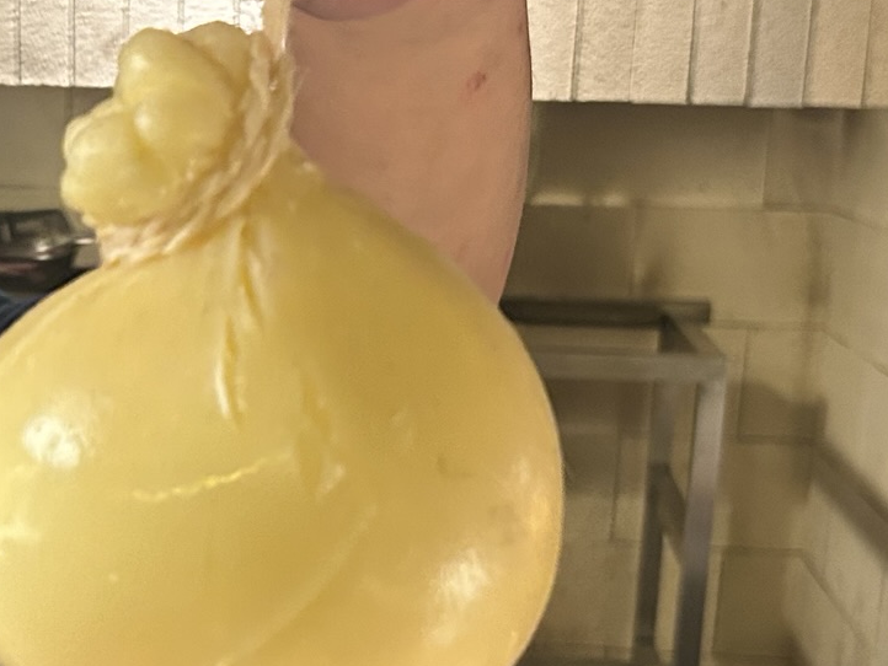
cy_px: 549
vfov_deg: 20.2
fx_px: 1848
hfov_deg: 26.6
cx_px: 212
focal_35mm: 72
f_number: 1.5
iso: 400
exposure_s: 1/33
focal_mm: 5.7
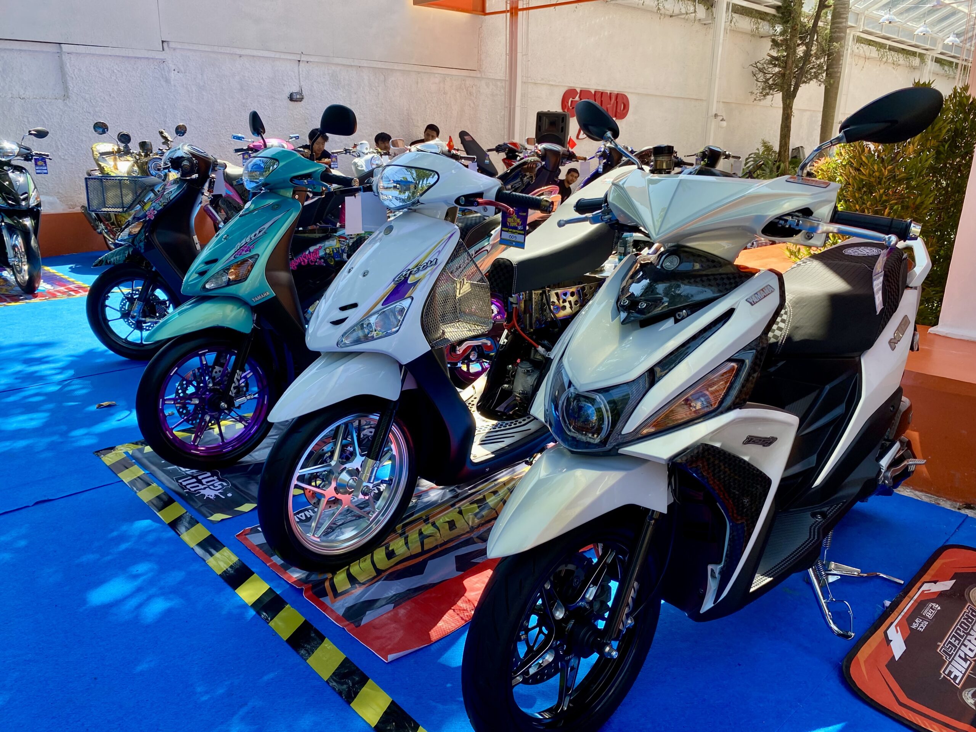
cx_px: 488
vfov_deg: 53.1
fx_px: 733
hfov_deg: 67.3
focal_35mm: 26
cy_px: 366
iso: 32
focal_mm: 4.25
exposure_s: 1/458
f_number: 1.8
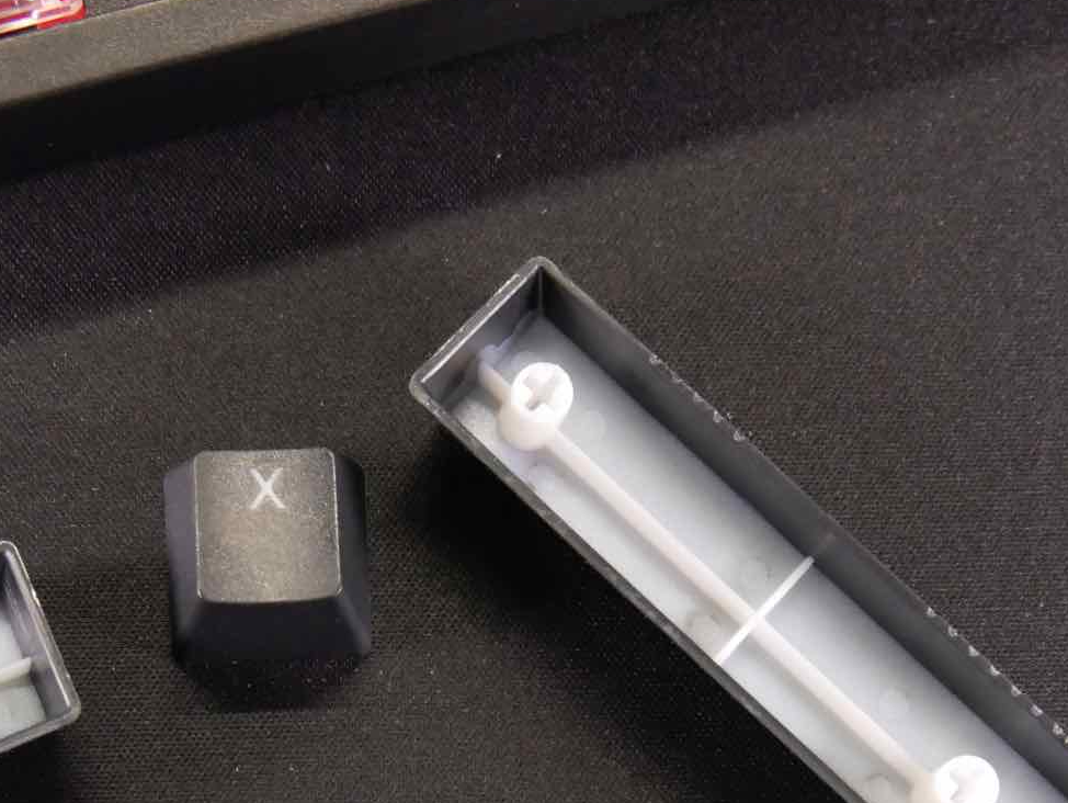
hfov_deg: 24.9
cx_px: 353
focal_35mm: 78
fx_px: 2408
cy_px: 790
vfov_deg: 18.5
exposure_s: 1/125
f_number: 4.3
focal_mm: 19
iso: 2500
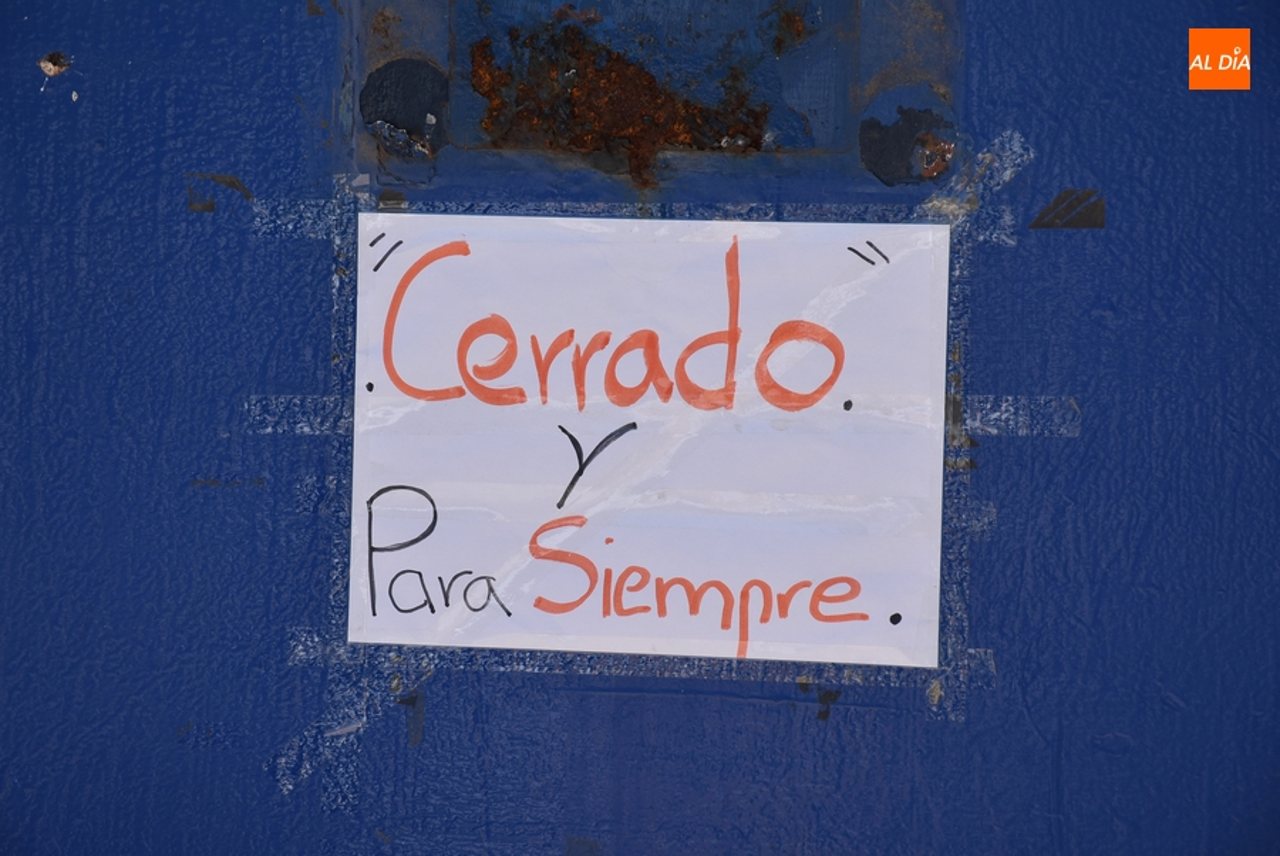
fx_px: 6193
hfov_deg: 11.8
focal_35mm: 174
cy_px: 428
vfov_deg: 7.9
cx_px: 640
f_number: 8
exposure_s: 1/250
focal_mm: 116
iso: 200
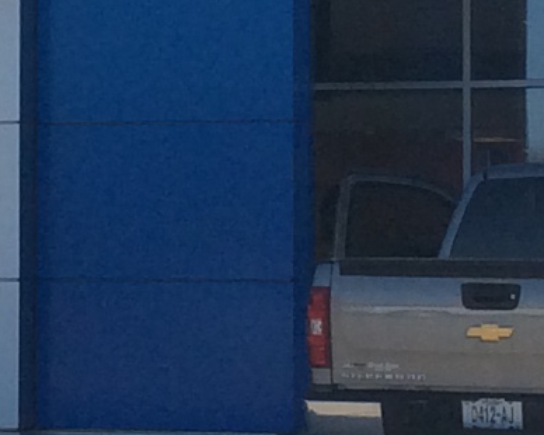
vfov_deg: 7.2
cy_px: 29
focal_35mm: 215
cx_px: 206
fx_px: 3460
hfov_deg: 9.0
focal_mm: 3.3
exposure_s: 1/1244
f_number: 2.4
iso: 32
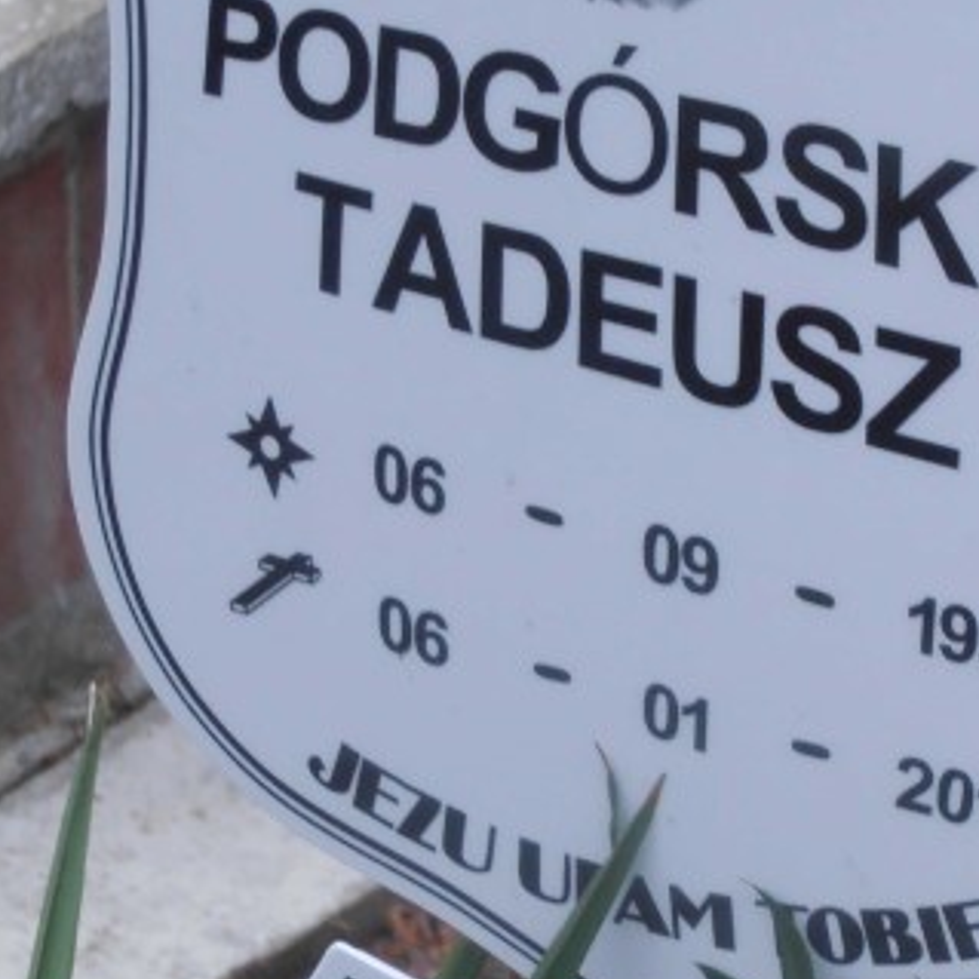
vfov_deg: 8.9
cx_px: 810
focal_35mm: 197
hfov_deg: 8.9
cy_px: 381
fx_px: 6303
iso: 125
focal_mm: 19.64
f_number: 5.5
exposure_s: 1/80
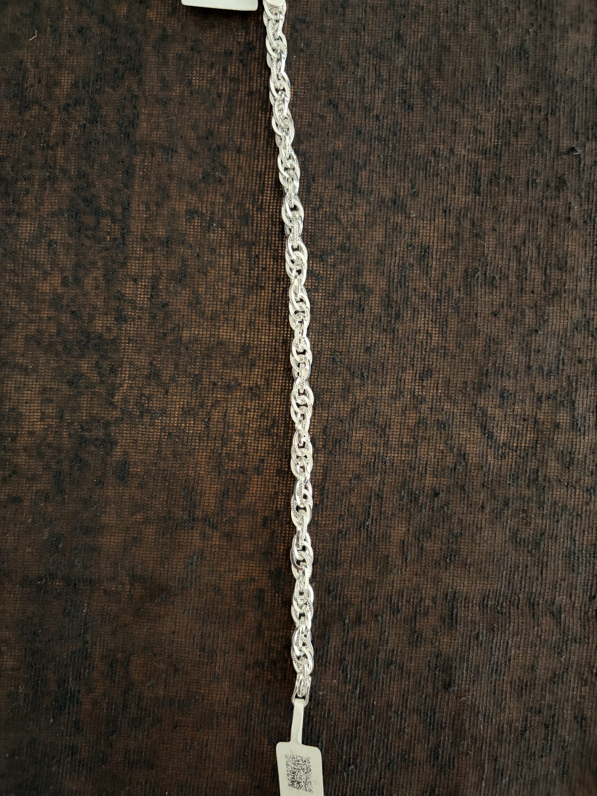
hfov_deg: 53.1
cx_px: 298
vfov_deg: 67.3
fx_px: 598
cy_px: 398
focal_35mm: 26
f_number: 1.6
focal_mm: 5.96
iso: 1000
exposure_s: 1/30
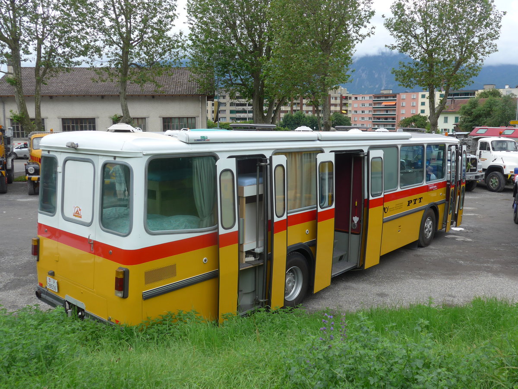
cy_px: 194
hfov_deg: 58.4
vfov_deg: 45.4
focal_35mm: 31
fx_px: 464
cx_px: 259
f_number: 2.8
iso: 80
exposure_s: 1/320
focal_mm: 6.5
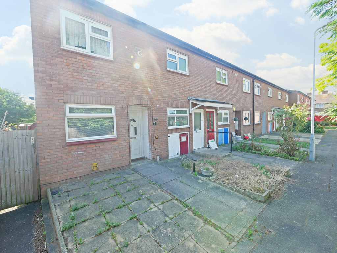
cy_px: 126
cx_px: 168
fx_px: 136
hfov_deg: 102.0
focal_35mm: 14
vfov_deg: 85.7
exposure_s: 1/200
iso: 200
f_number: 5
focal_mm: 7
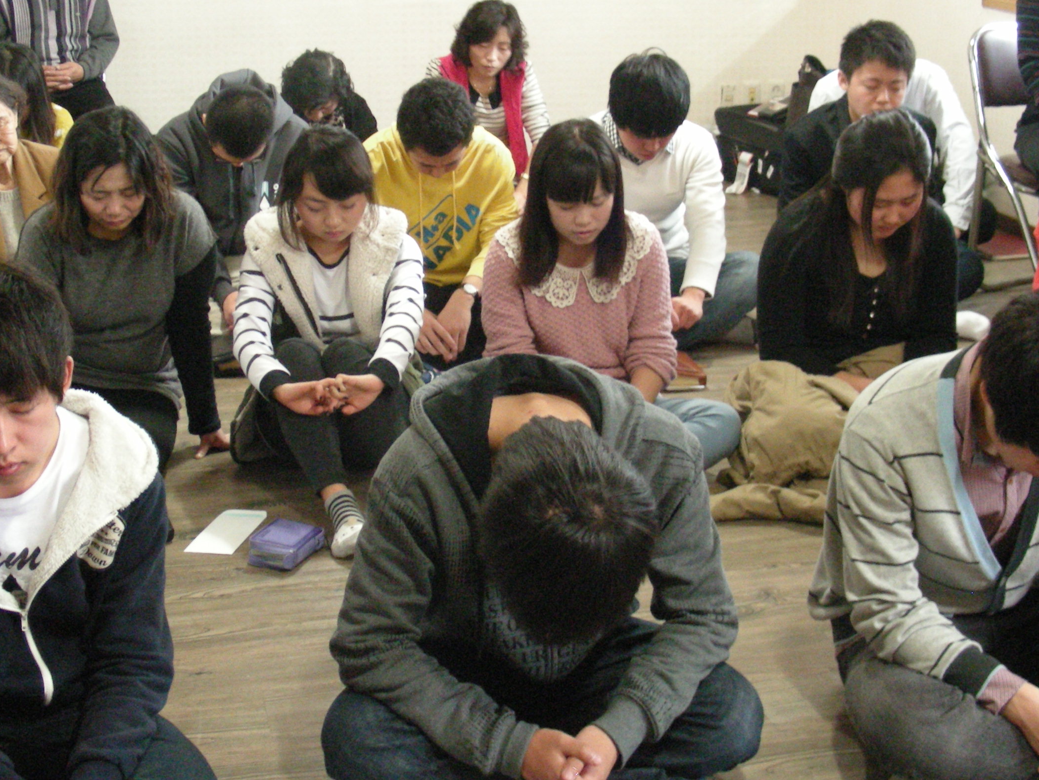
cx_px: 478
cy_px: 357
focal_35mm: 59
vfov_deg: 24.8
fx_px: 1771
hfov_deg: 32.7
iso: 454
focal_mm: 7.4
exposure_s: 1/8
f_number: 3.5
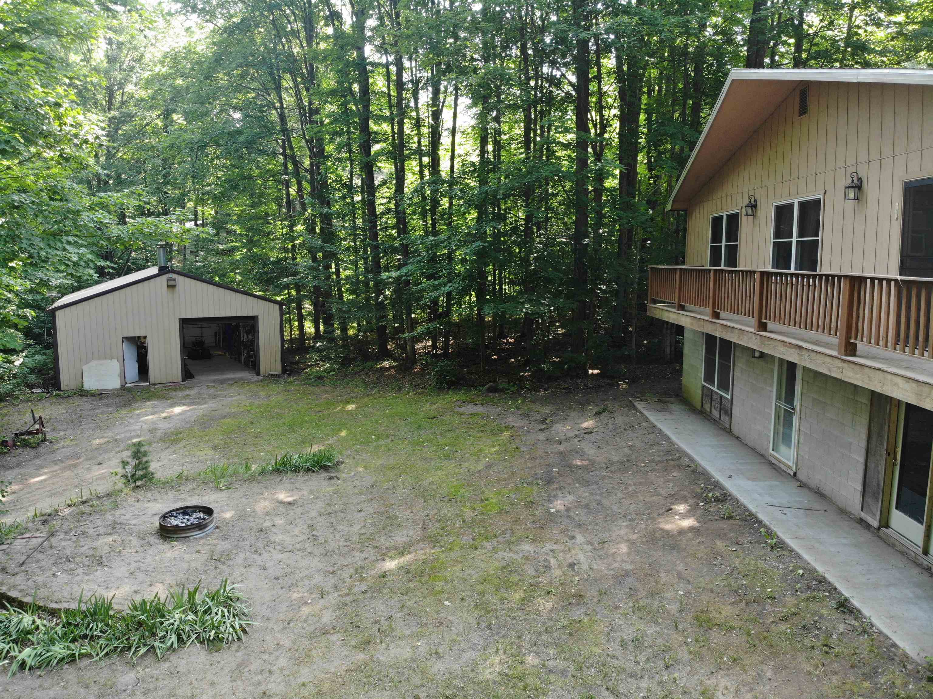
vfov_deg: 56.8
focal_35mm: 24
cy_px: 350
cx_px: 466
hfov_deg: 71.6
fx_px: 647
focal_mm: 4.5
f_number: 2.8
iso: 100
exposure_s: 1/48.6
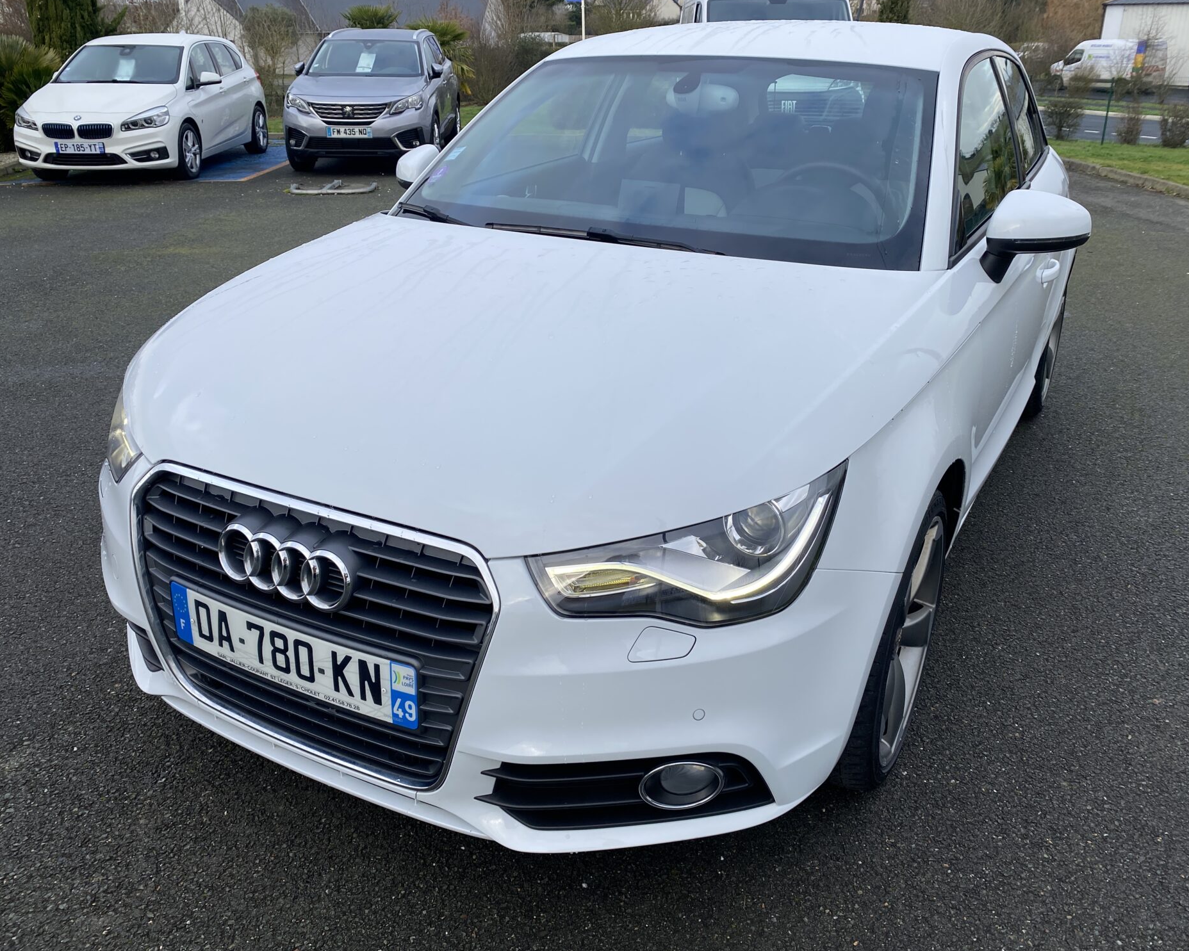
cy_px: 485
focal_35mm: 28
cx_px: 624
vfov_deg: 51.5
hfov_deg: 62.2
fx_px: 985
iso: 32
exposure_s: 1/623
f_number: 1.8
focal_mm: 4.25
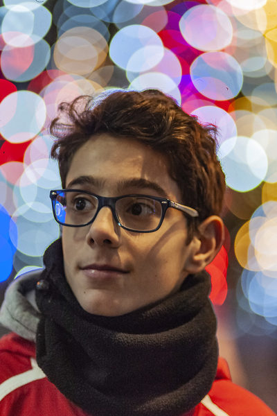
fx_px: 2077
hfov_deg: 7.6
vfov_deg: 11.4
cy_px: 208
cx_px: 138
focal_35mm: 180
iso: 3200
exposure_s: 1/50
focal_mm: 180
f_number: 2.8
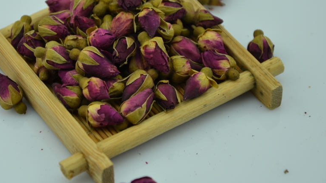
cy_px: 60
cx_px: 119
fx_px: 1545
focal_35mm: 179
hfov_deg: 12.0
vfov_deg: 6.8
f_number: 5.6
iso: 200
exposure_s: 1/100
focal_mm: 85
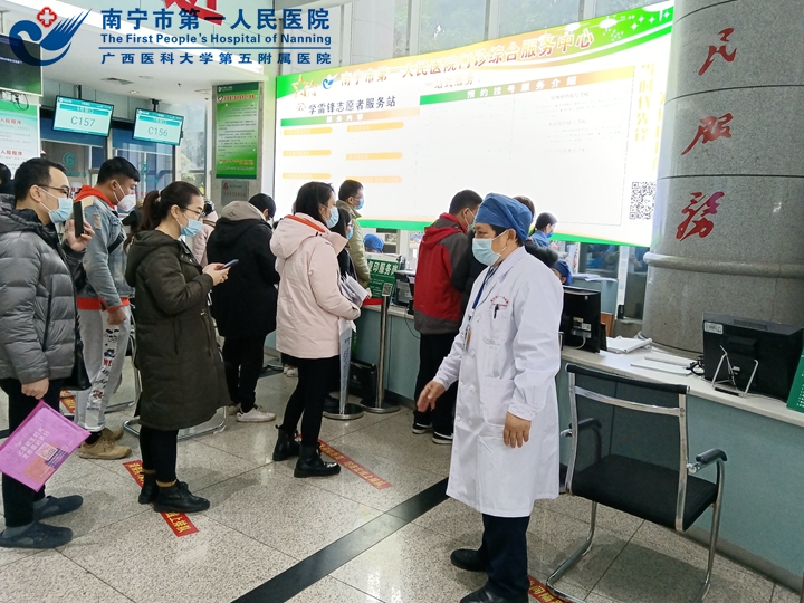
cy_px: 302
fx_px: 627
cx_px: 402
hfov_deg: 65.3
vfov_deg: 51.4
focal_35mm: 27
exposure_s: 1/100
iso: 690
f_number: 1.9
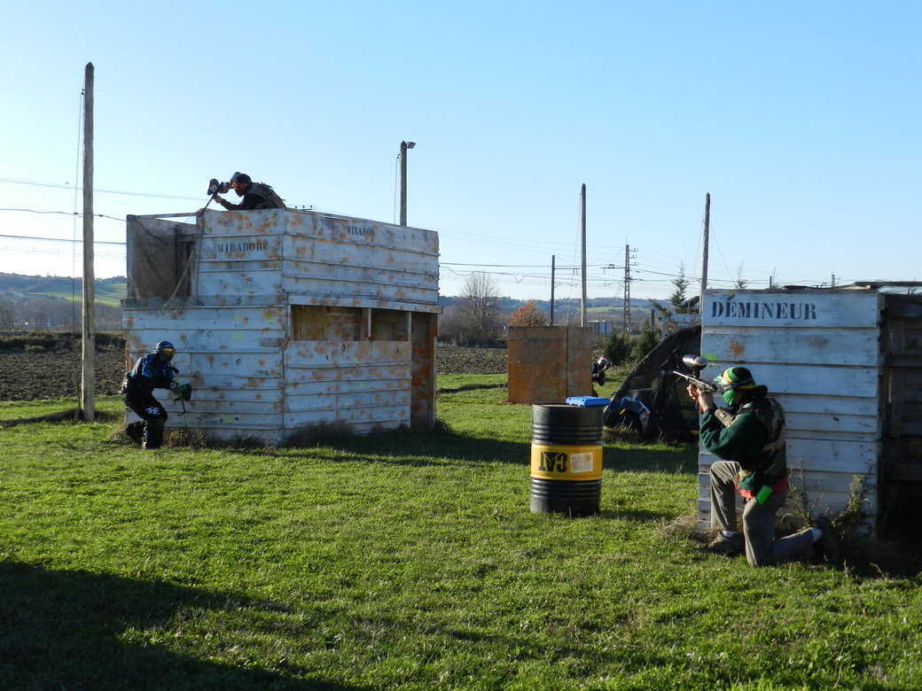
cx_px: 461
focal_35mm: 53
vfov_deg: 27.5
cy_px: 346
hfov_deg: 36.2
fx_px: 1412
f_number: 4.4
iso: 160
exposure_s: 1/640
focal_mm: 9.4
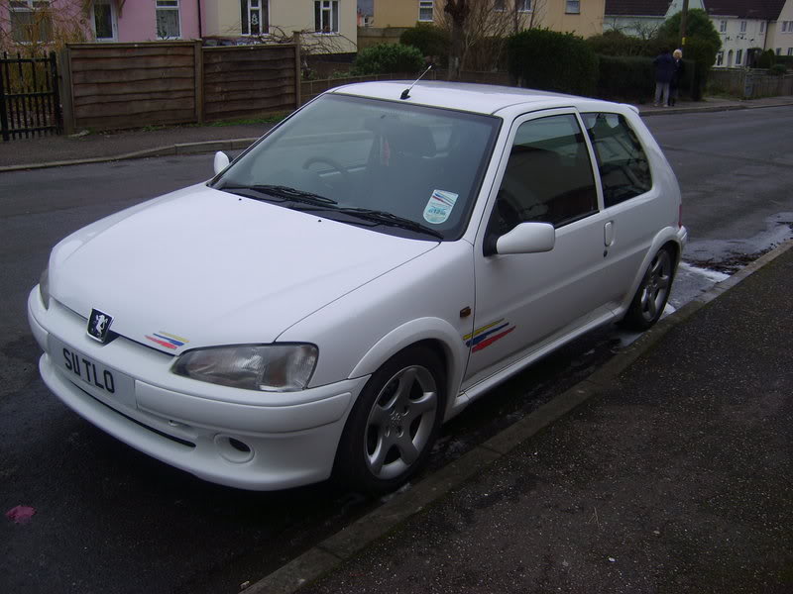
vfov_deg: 40.7
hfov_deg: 52.6
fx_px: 802
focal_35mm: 35
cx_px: 396
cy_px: 297
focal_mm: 5.8
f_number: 2.8
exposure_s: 1/180
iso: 50
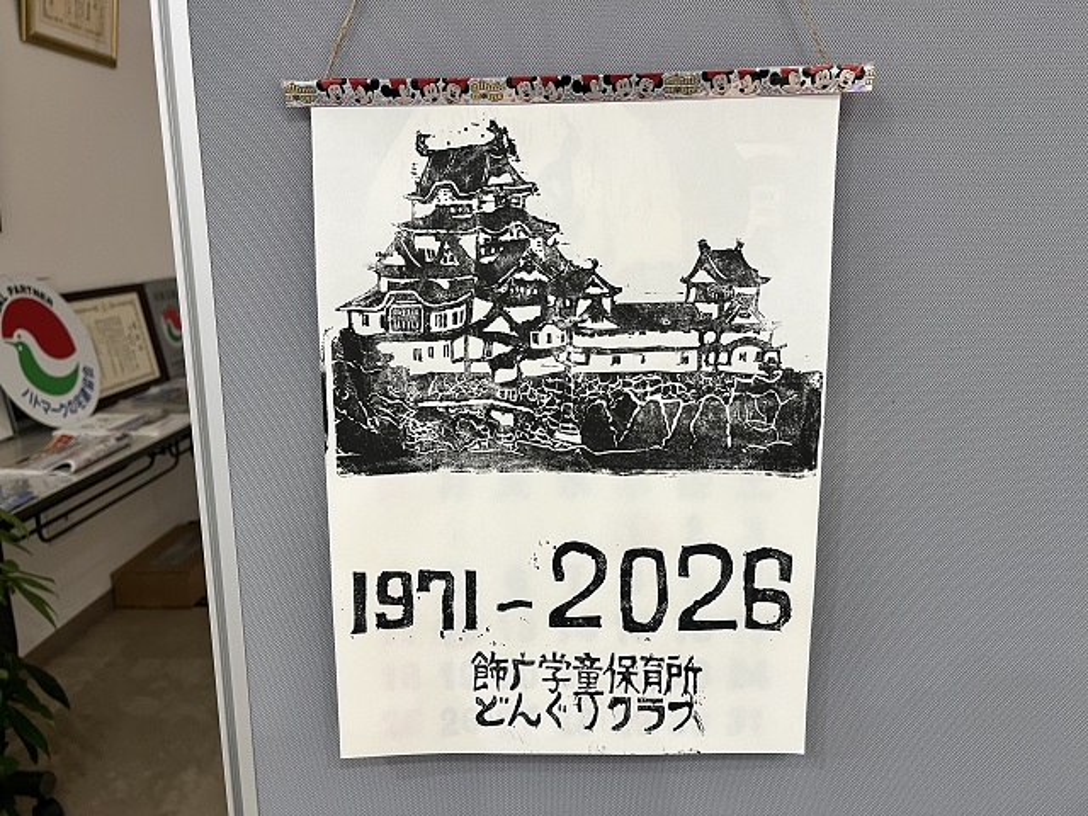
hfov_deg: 67.3
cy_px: 408
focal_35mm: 26
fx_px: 817
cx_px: 544
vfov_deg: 53.1
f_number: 1.6
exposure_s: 1/60
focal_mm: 5.1
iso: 100
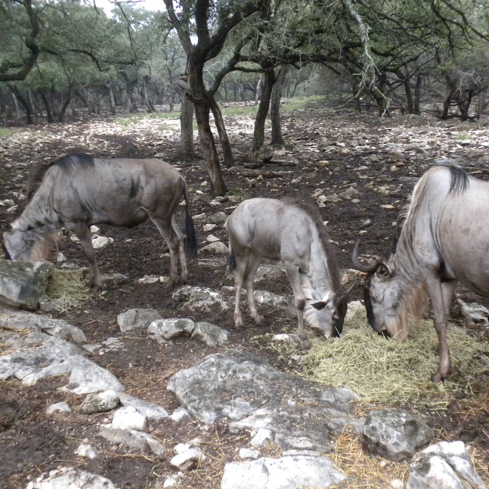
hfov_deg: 38.2
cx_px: 285
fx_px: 703
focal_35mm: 44
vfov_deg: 38.3
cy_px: 246
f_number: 3.5
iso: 400
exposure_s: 1/304
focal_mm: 6.6
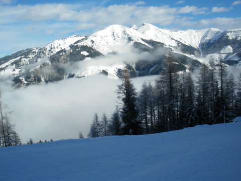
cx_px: 120
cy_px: 90
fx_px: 251
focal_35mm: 36
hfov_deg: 51.4
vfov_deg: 39.7
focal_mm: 6.3
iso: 64
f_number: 5.4
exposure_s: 1/400
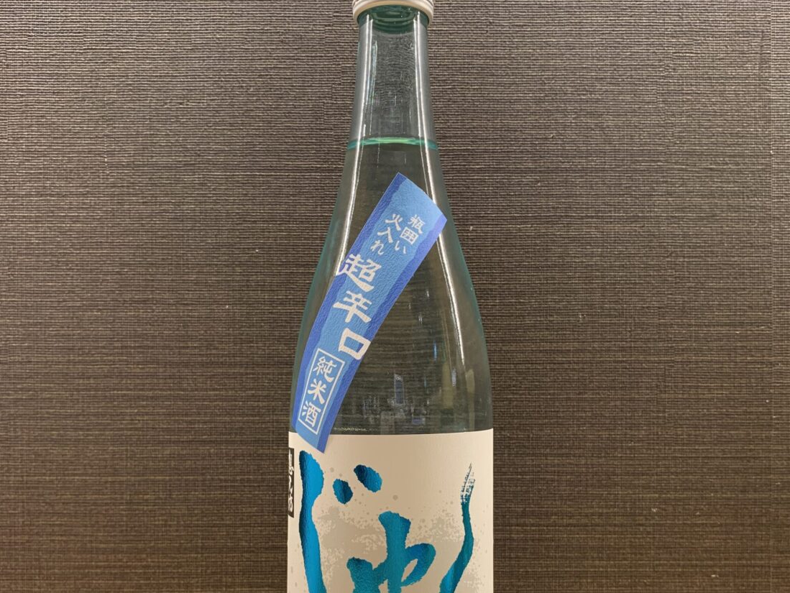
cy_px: 401
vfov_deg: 40.2
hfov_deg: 52.6
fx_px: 799
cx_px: 398
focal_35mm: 35
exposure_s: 1/60
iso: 100
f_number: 1.8
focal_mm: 4.25
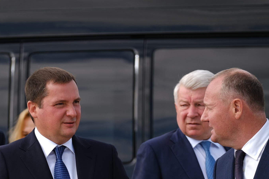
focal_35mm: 395
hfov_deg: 5.2
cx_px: 83
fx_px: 2951
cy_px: 156
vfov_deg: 3.5
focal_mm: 140
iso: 80
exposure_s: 1/680
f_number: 2.8
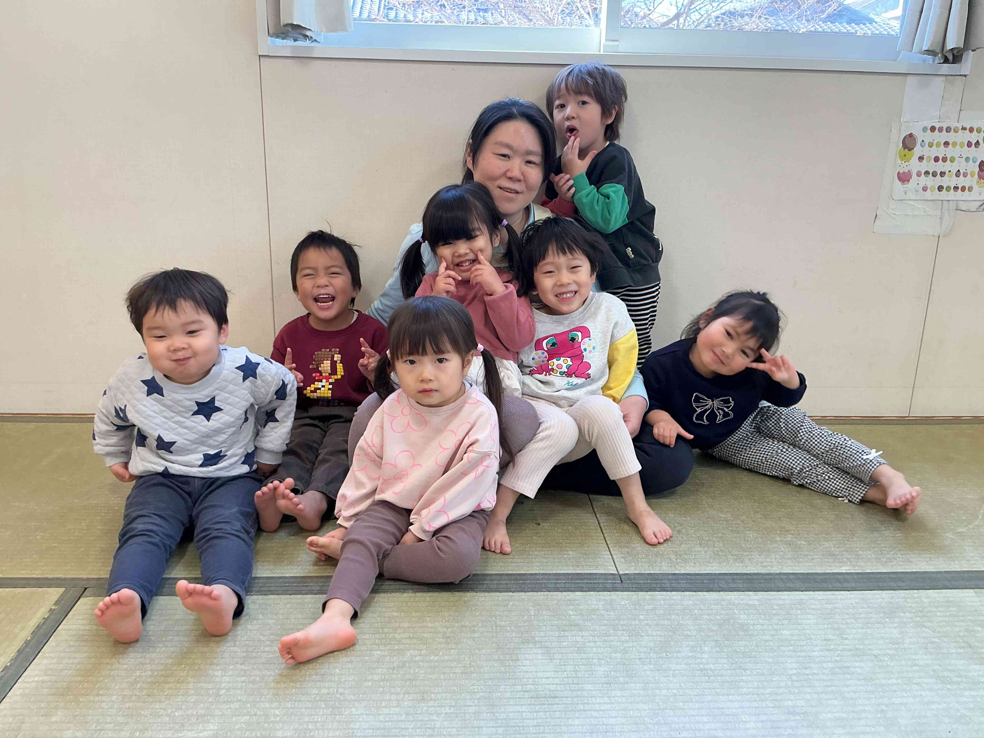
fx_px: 824
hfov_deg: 61.7
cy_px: 369
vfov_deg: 48.2
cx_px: 492
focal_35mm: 29
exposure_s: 1/60
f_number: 1.8
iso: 40
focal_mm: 3
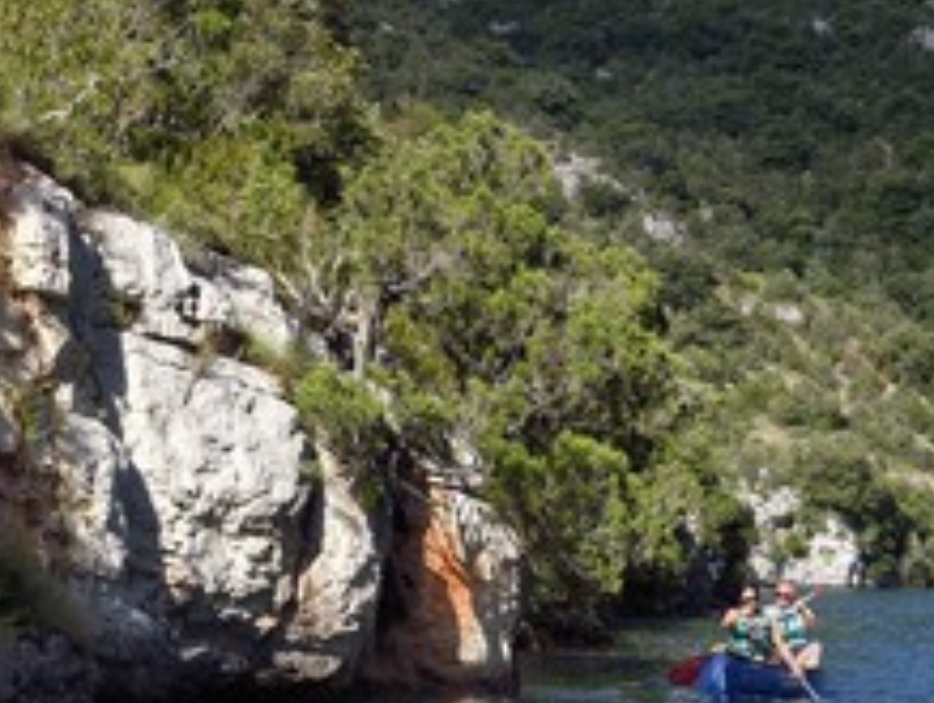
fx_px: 2189
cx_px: 286
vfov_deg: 18.3
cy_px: 375
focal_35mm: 81
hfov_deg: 23.9
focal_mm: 44
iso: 200
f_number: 11
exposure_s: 1/200
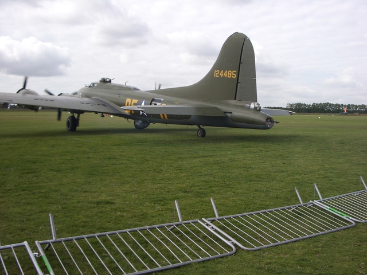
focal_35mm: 35
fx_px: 371
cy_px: 138
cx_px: 184
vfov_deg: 40.7
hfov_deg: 52.6
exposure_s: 1/400
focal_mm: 5.8
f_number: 4.3
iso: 80
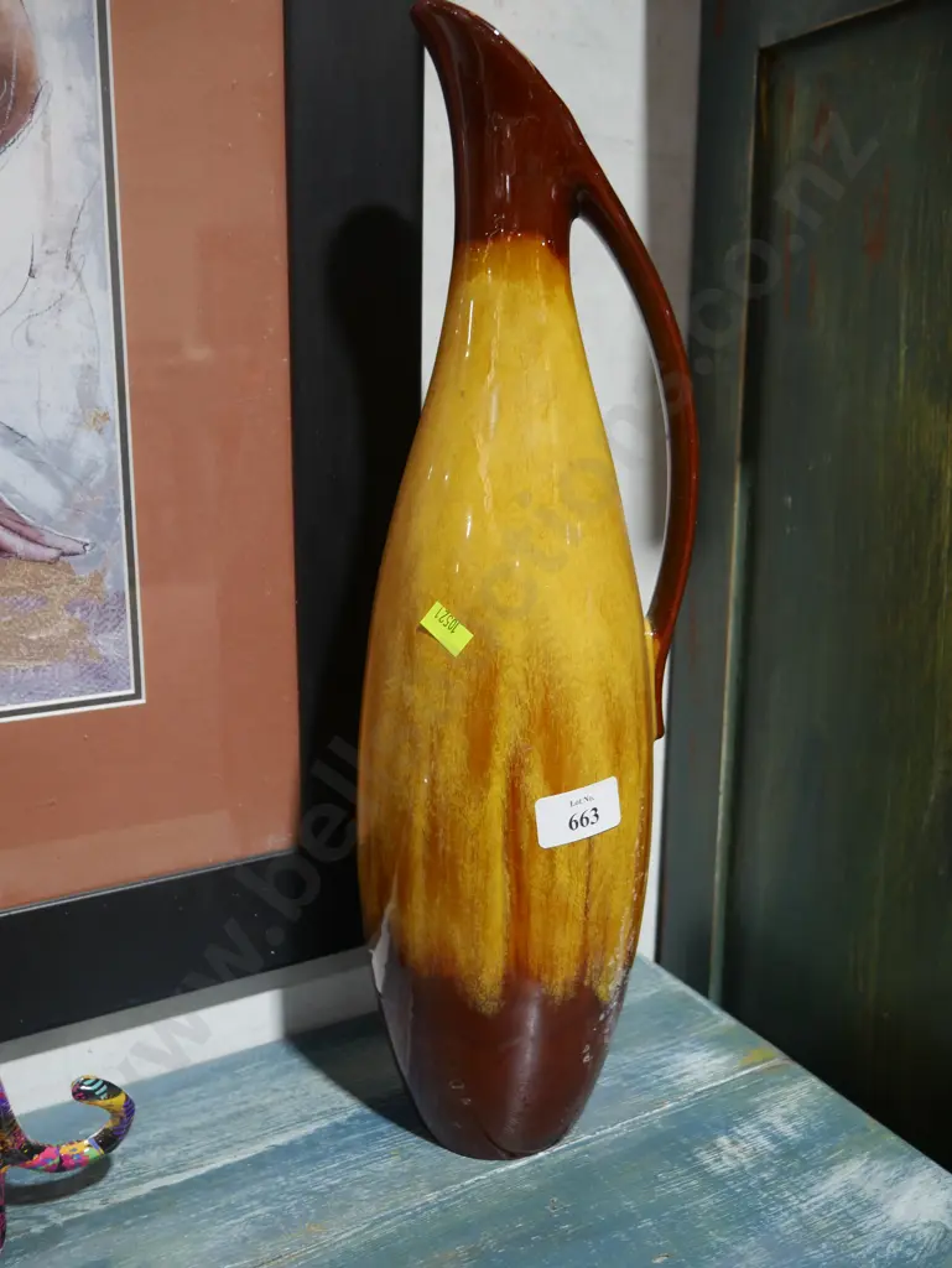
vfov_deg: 59.9
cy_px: 634
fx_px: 1099
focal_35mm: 30
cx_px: 476
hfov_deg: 46.8
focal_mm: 15
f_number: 3.6
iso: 500
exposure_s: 1/60
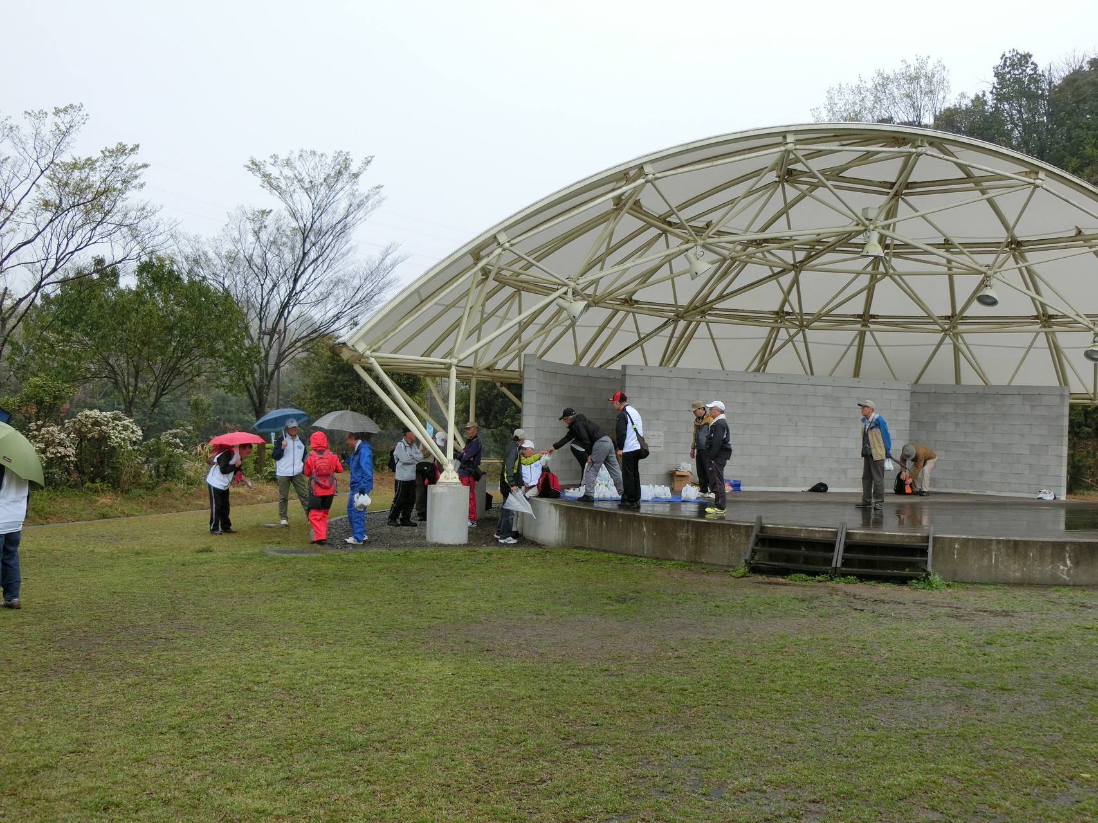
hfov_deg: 47.9
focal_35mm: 39
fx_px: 1237
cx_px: 549
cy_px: 412
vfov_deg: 36.8
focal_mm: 6.9
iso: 80
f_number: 4.1
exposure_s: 1/200
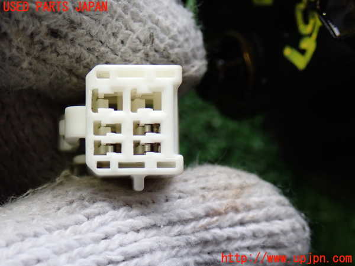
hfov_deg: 23.8
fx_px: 841
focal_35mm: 82
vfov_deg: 18.0
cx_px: 178
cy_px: 133
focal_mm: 14.62
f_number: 4.3
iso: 640
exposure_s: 1/80
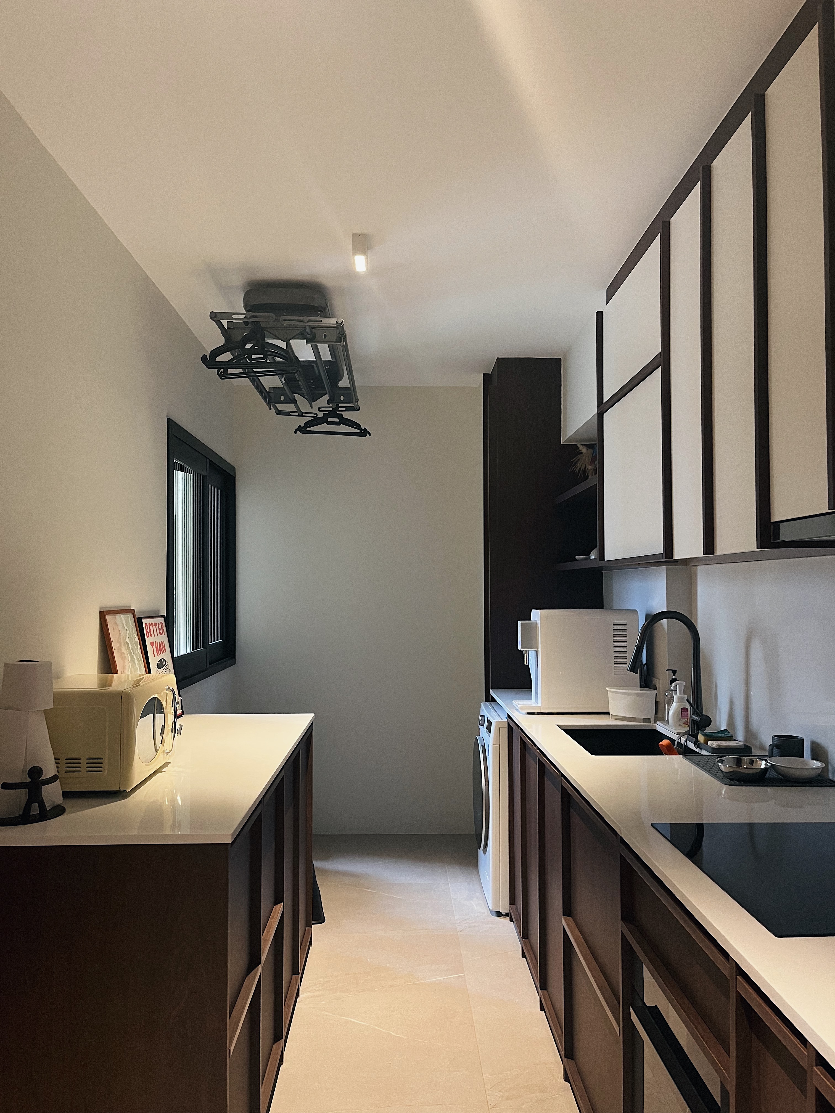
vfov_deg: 67.3
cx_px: 418
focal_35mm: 26
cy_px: 556
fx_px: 836
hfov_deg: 53.1
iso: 200
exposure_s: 1/50
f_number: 1.6
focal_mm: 5.1
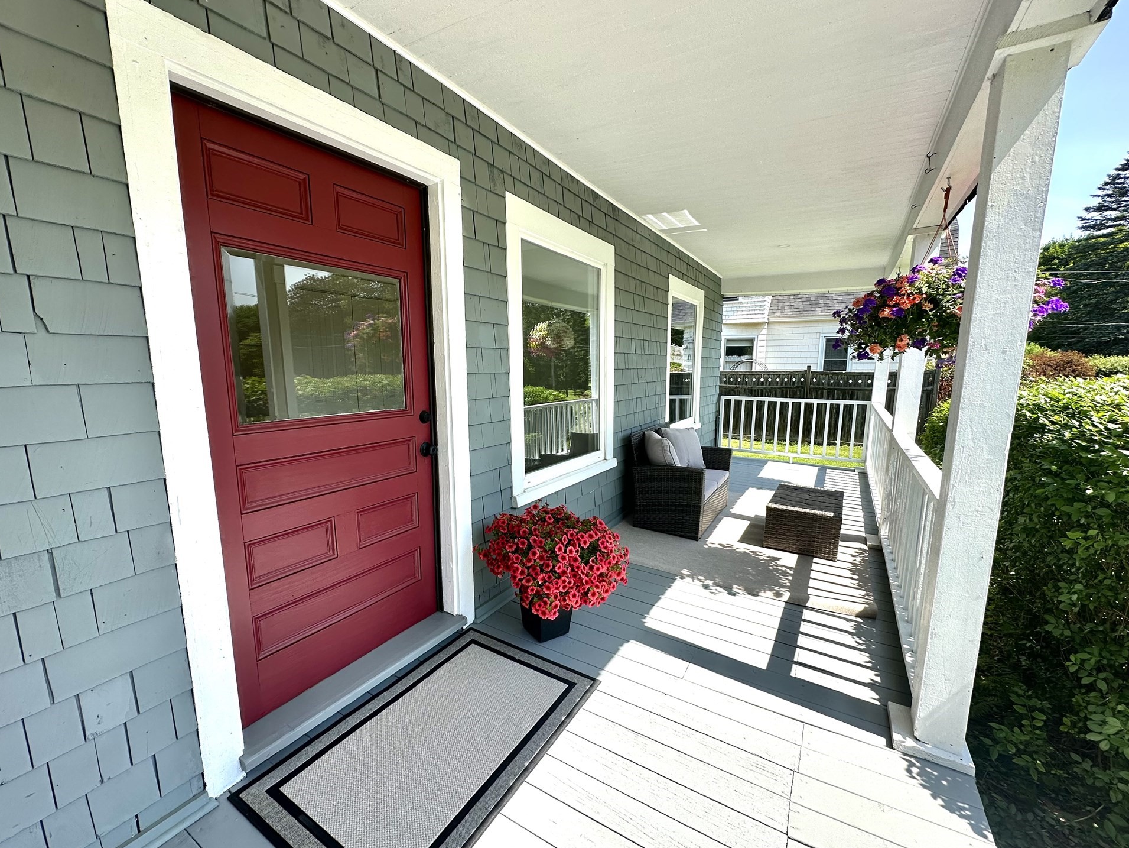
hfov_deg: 98.1
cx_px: 544
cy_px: 440
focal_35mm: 15
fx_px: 489
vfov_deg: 81.7
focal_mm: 2.22
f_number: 2.2
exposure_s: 1/493
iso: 40
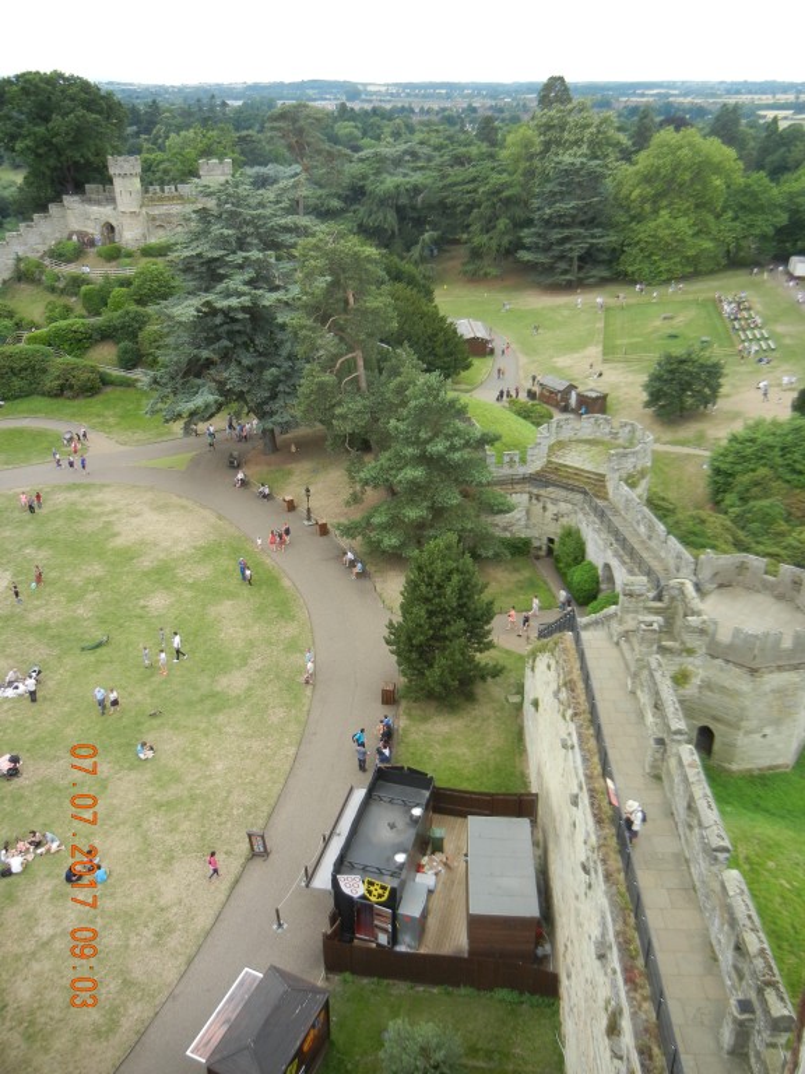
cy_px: 537
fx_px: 930
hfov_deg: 46.8
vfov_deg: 60.0
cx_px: 402
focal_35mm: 30
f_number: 3.5
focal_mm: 5.4
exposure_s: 1/315
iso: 160
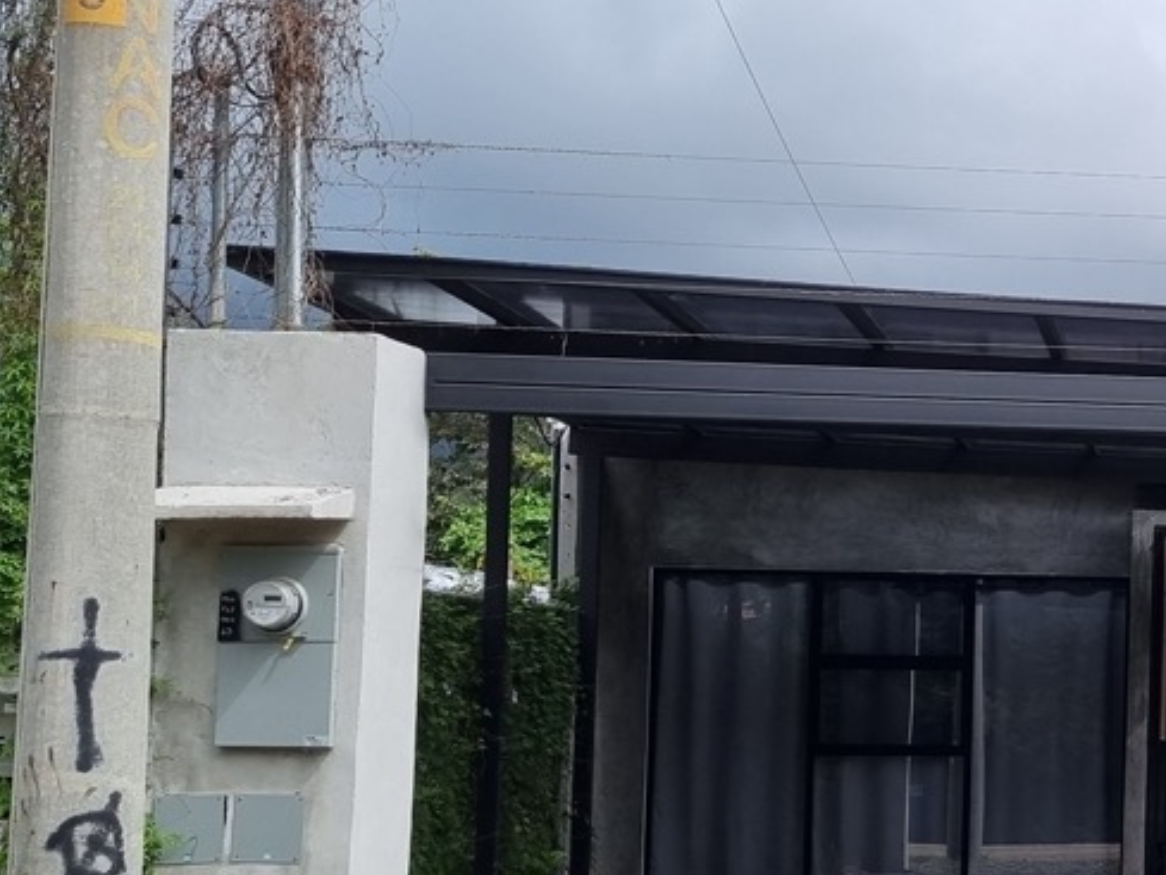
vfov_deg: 21.5
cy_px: 610
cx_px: 1412
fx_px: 2291
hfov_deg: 25.5
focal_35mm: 68
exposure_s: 1/2832
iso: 50
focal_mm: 5.4
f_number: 1.8
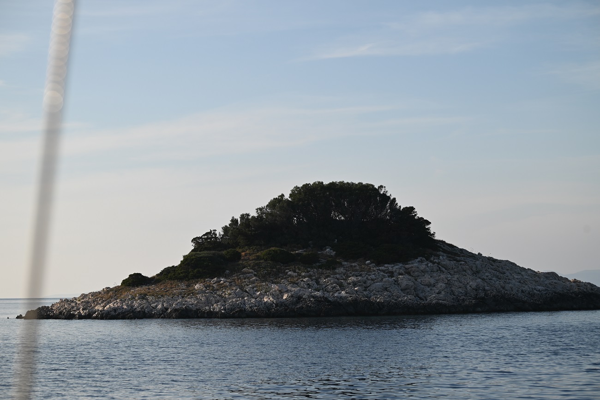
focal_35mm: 95
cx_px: 300
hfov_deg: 21.5
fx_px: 1583
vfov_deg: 14.4
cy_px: 200
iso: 100
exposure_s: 1/640
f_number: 6.3
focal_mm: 95
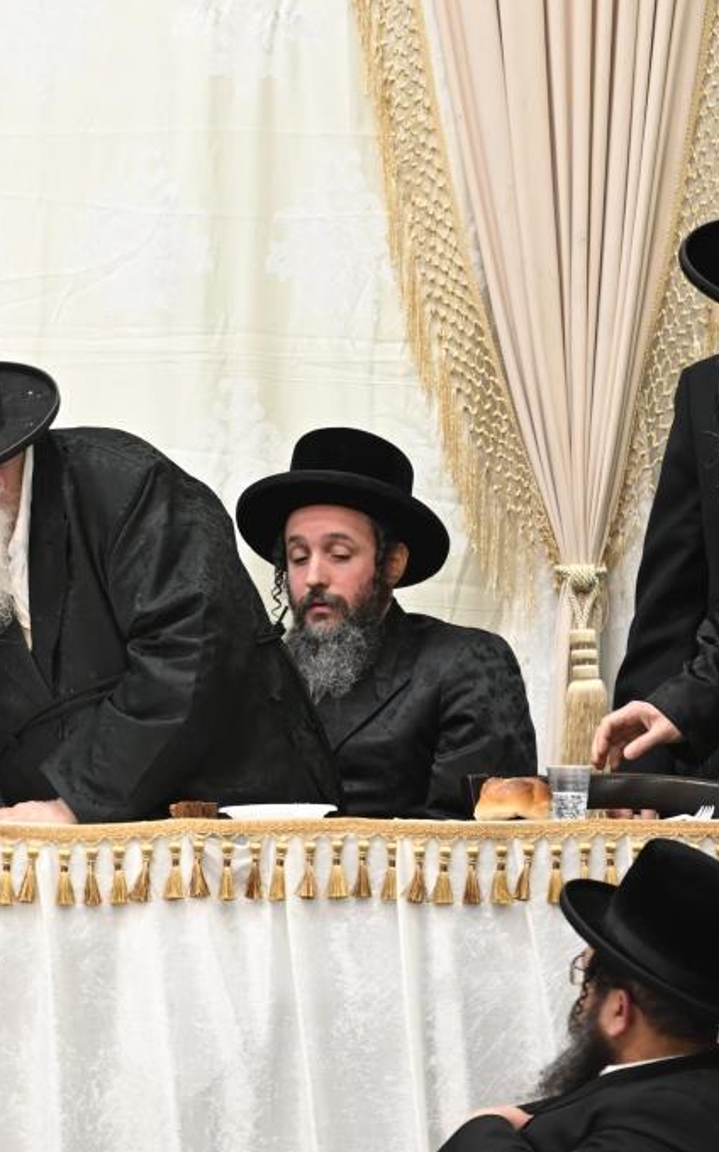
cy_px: 575
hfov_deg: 2.8
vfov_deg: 4.6
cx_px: -144
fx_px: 14463
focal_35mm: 461
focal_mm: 200
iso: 640
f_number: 2.8
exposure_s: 1/125
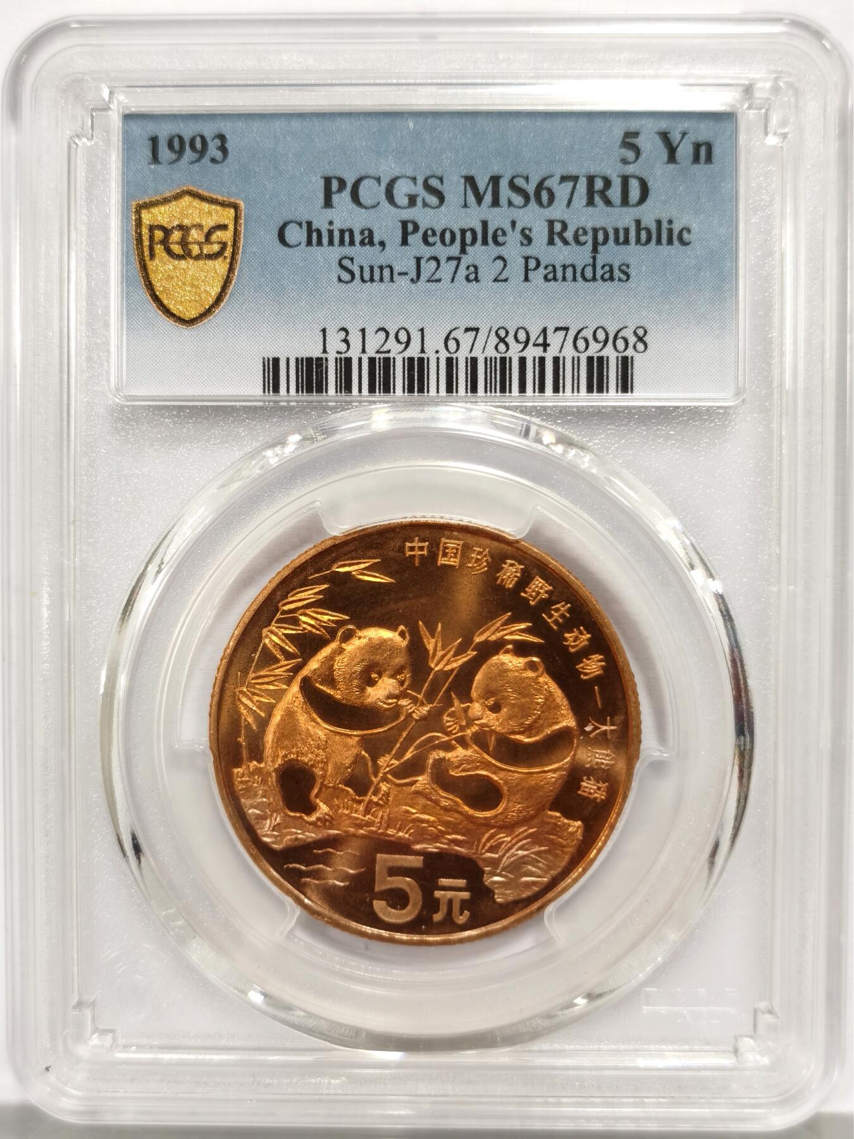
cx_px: 427
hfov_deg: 27.0
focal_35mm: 54
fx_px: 1776
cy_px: 570
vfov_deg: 35.5
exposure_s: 1/100
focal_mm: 5.56
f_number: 16
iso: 125
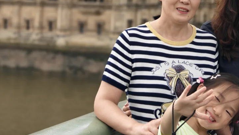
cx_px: 169
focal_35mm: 103
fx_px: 653
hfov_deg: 20.6
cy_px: -39
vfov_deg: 11.5
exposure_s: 1/691
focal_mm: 8.67
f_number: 4.5
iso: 50
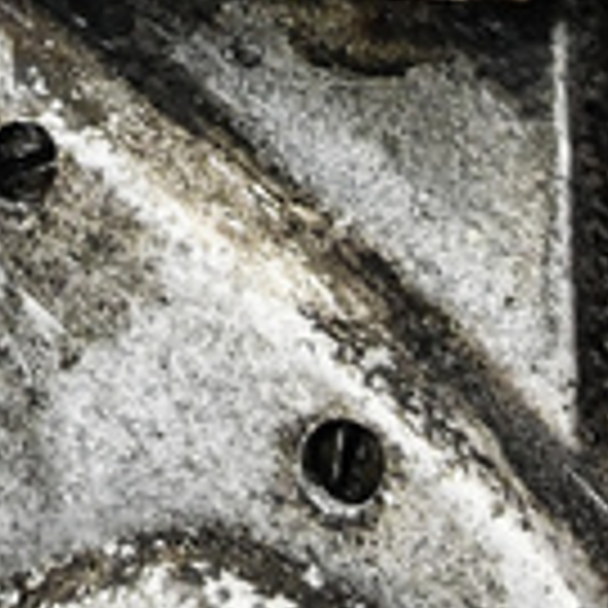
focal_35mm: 164
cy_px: -696
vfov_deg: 9.7
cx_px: -50
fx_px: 3263
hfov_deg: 10.5
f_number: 2.8
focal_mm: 17
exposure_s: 1/160
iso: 2500
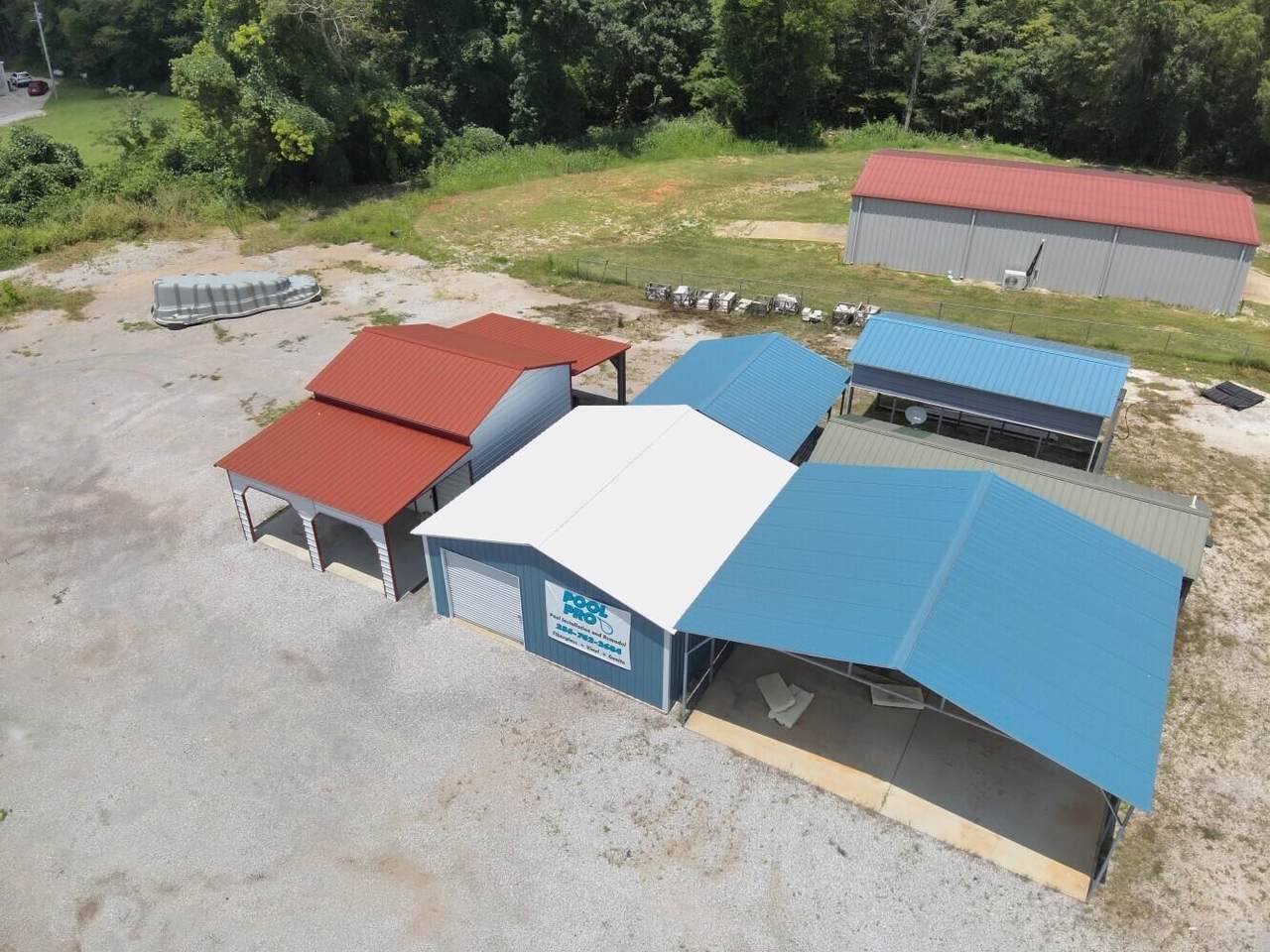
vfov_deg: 56.8
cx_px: 635
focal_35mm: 24
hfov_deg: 71.6
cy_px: 476
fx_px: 881
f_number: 2.8
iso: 100
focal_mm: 4.4
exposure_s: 1/800
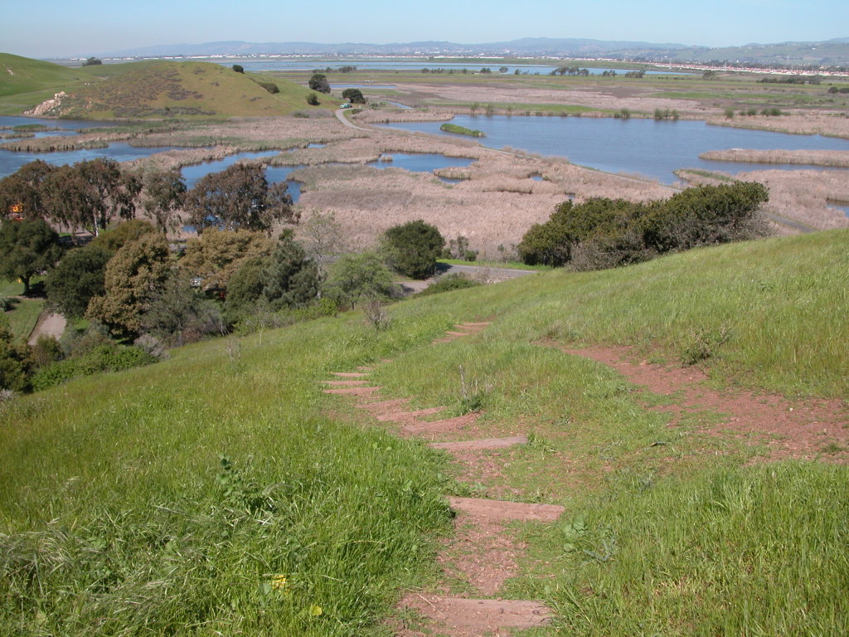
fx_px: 834
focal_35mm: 34
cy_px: 318
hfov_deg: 54.0
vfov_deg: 41.8
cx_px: 424
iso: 100
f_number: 6.3
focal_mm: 8.9
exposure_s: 1/324
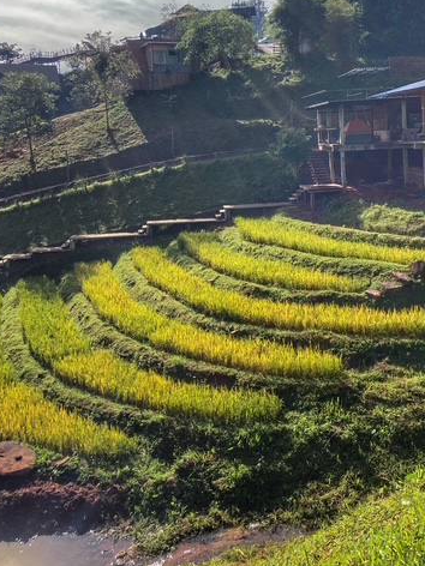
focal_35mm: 38
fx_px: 622
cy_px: 186
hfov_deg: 37.7
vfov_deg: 48.1
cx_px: 234
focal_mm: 3.99
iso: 20
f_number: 1.8
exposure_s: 1/2404
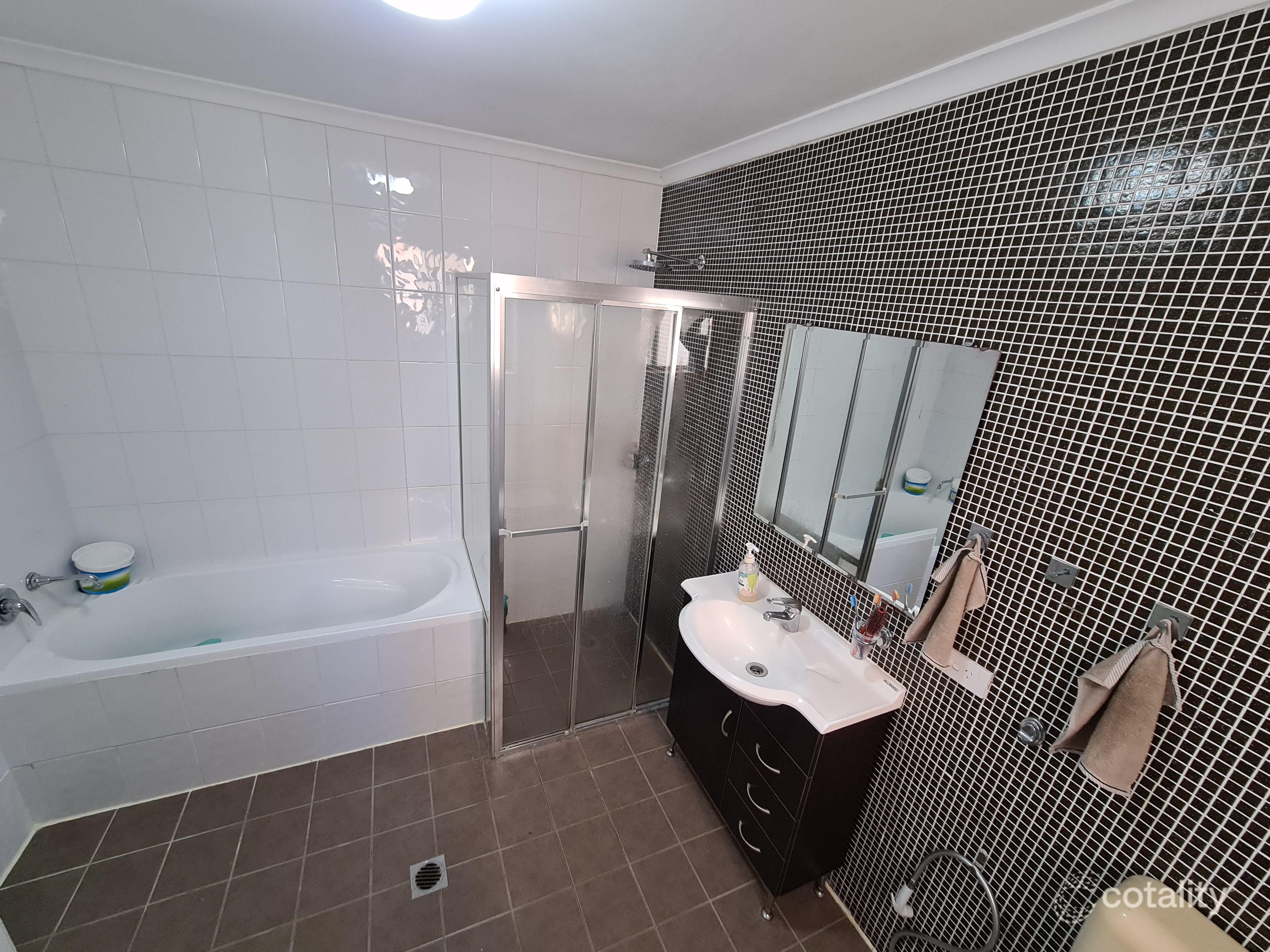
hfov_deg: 106.2
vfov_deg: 89.9
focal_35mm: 13
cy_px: 476
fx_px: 477
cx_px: 635
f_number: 2.2
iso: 400
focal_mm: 2.2
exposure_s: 1/33
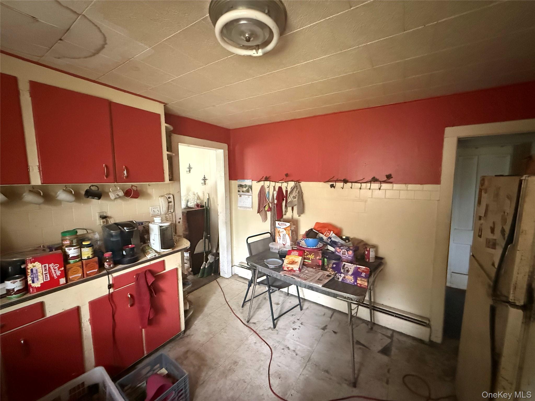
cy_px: 200
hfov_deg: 102.1
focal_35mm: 14
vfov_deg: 85.7
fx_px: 216
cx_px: 268
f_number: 2.2
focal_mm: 2.22
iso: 1250
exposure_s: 1/59
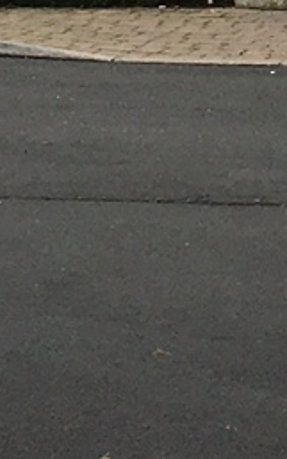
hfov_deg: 5.4
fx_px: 3011
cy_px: -841
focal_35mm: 241
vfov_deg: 7.7
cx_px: 367
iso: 25
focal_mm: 4.15
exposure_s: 1/718
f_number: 2.2
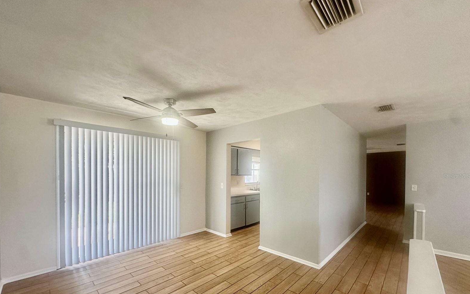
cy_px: 176
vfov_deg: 74.0
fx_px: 192
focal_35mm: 15
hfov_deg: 101.5
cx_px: 234
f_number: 2.2
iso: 160
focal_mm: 2.22
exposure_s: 1/120
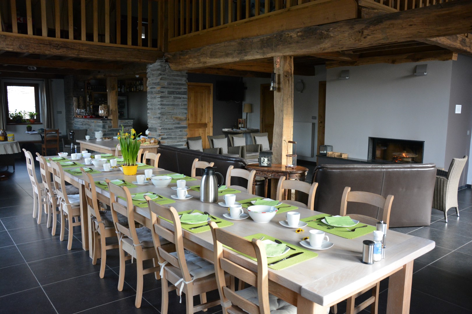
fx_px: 354
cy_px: 157
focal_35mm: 27
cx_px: 236
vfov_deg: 47.9
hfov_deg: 67.4
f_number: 3.5
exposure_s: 1/200
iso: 1600
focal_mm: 18
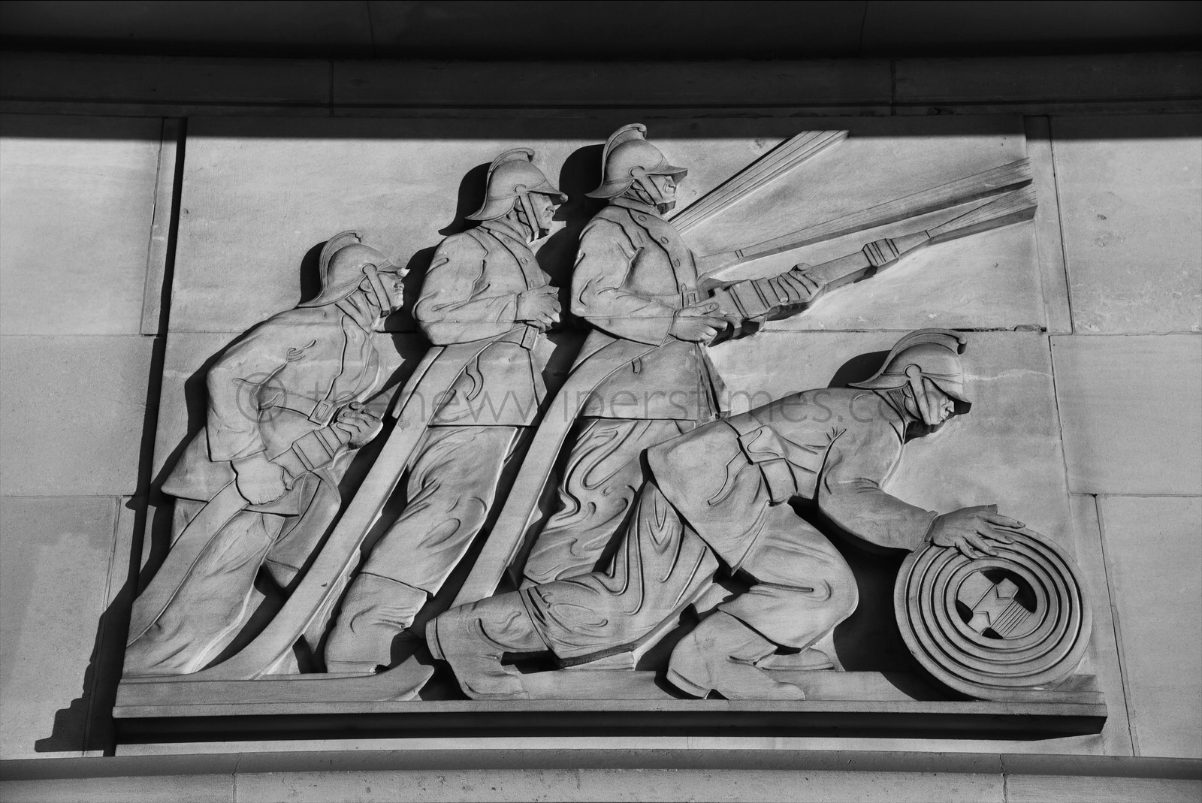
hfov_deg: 28.8
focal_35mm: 70
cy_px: 402
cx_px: 601
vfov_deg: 19.5
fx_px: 2339
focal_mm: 70
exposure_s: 1/250
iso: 250
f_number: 8
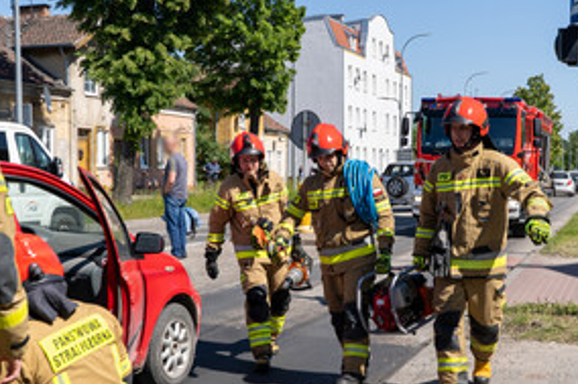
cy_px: 228
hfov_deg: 38.8
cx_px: 324
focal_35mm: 51
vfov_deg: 26.4
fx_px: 818
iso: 100
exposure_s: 1/400
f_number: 5
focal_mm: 34
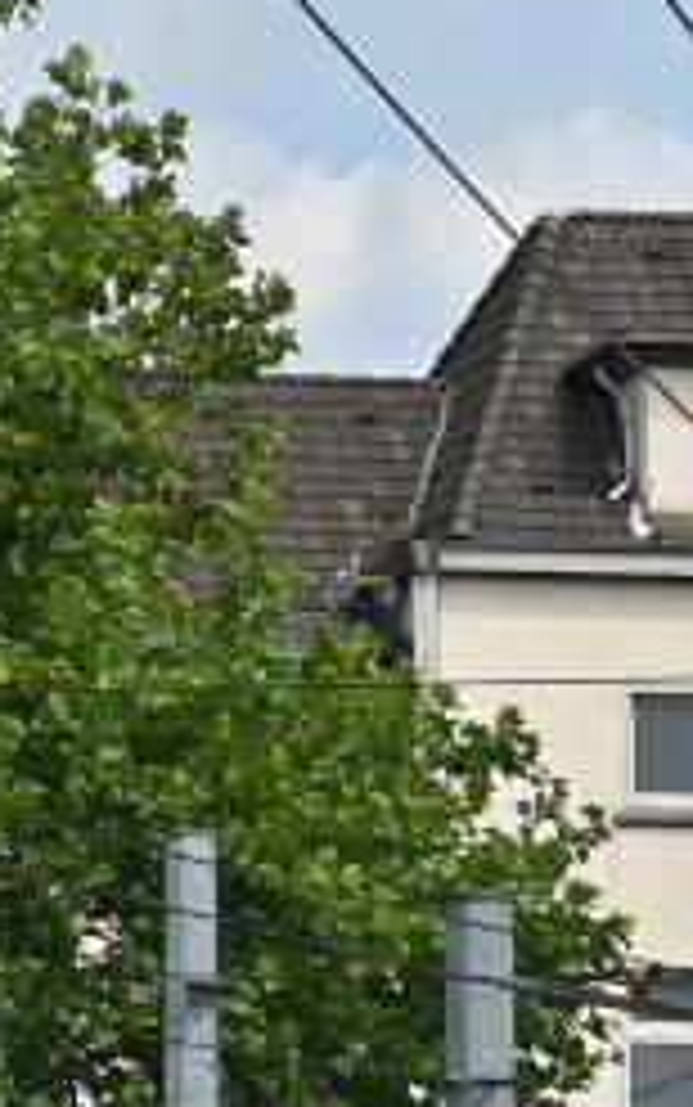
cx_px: 886
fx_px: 12194
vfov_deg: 5.2
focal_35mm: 404
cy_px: 1447
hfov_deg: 3.2
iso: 200
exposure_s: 1/1250
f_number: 6.3
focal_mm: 50
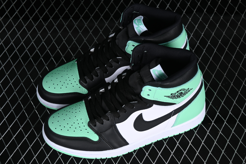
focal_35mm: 75
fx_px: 512
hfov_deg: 27.0
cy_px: 82
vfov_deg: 18.2
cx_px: 123
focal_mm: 50
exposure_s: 1/60
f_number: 7.1
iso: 160
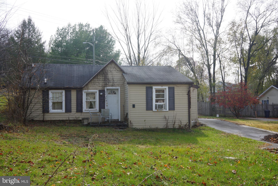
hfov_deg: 51.9
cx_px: 139
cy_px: 93
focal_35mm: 37
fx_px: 286
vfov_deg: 35.9
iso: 100
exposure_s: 1/100
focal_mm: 25
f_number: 11
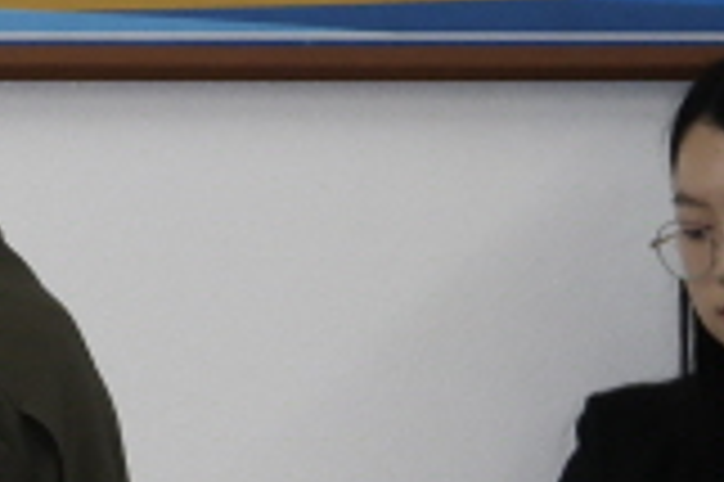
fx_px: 9603
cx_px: -994
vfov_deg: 2.9
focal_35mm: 478
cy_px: 279
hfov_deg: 4.2
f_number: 5.6
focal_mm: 50
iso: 800
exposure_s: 1/125
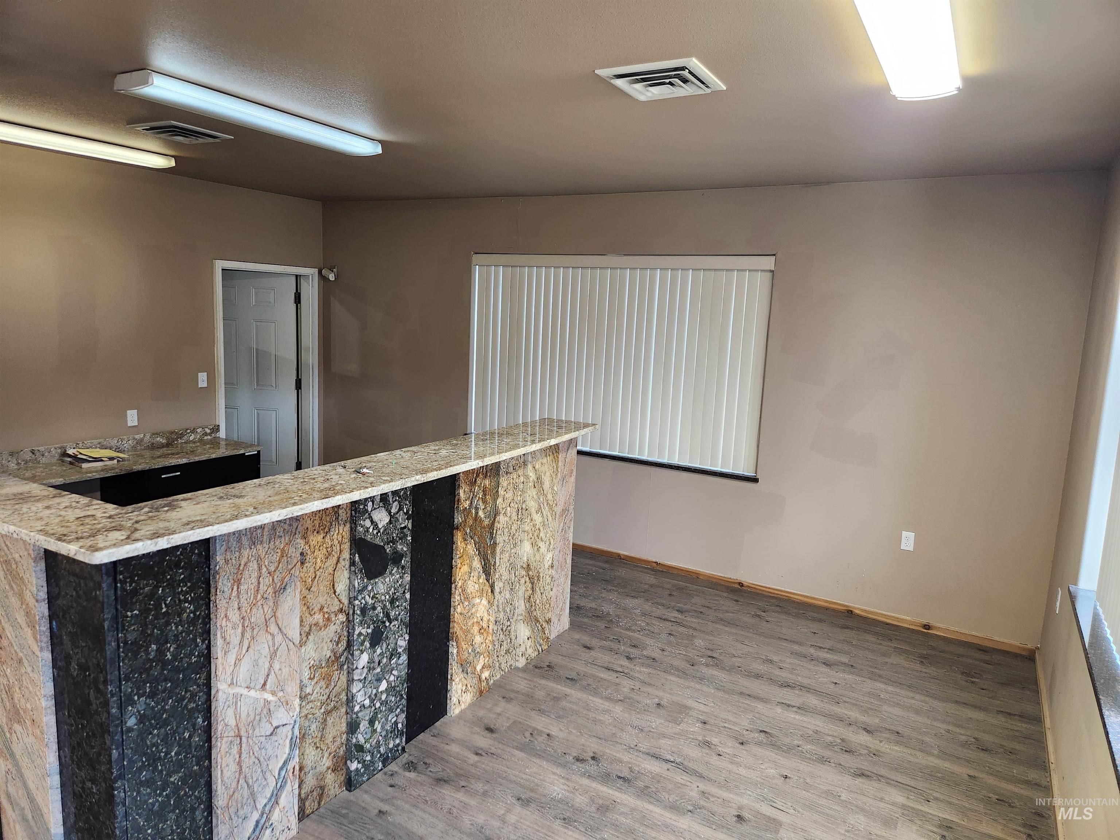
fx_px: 744
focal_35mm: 23
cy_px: 420
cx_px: 560
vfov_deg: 58.9
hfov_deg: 73.9
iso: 320
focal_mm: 5.4
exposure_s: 1/120
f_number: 1.8
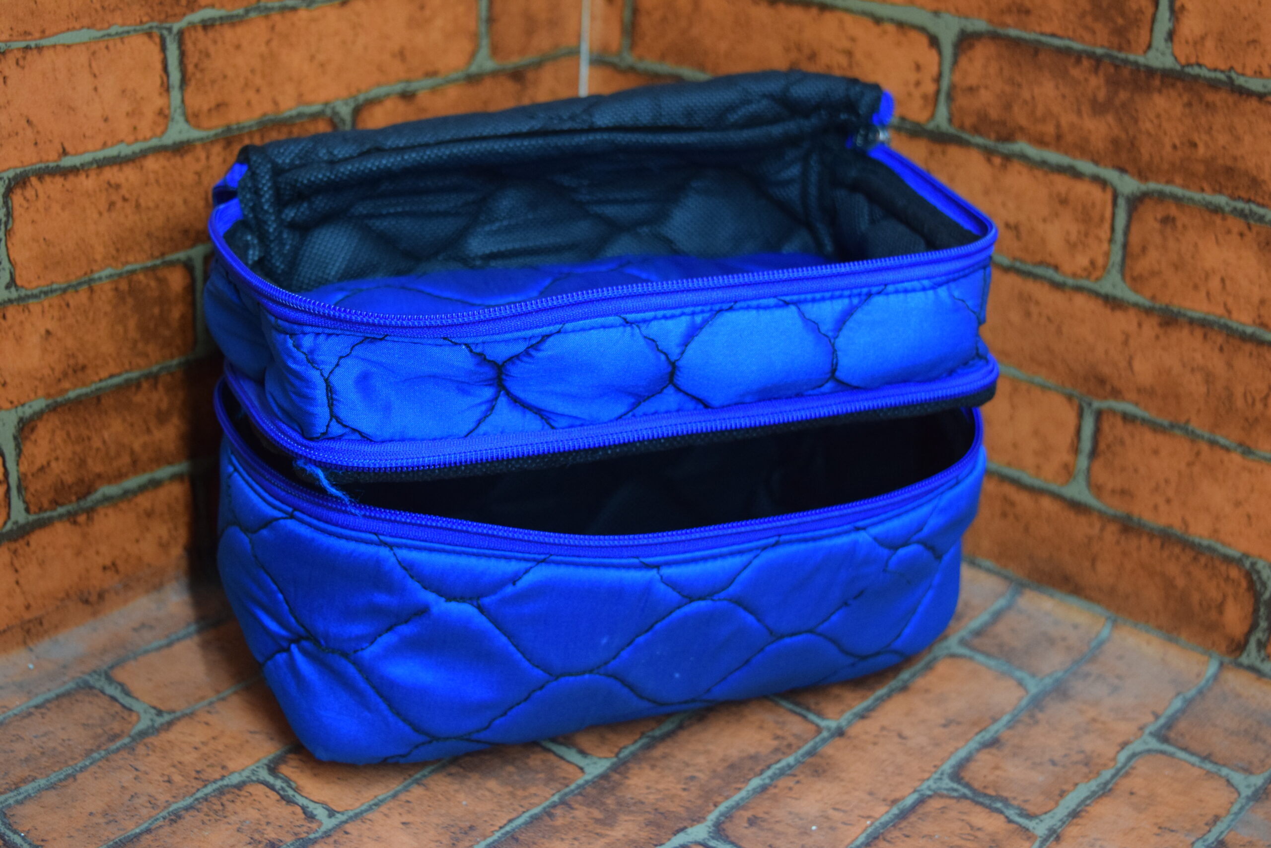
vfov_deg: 25.1
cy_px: 424
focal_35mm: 54
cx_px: 636
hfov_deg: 36.9
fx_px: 1906
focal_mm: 36
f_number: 4.8
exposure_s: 1/60
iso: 1400
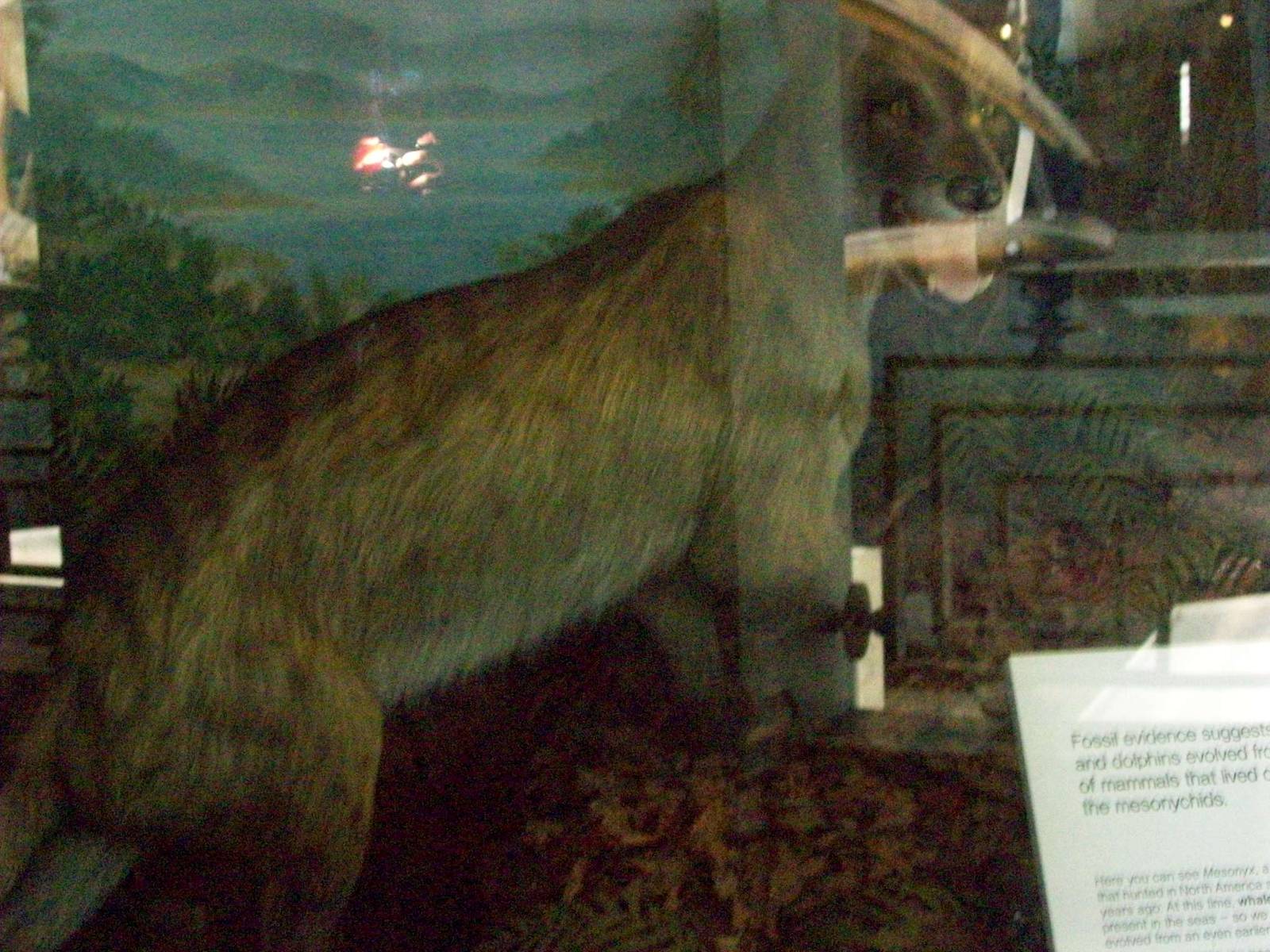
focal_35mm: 56
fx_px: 2055
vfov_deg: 26.1
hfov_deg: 34.3
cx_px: 635
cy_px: 476
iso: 800
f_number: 3.4
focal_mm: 9.4
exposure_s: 1/169
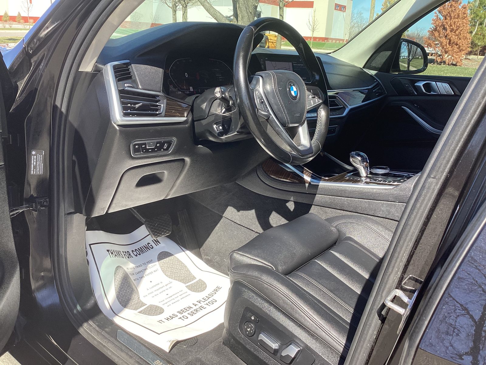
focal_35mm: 31
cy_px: 182
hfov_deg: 58.4
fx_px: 435
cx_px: 243
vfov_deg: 45.4
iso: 25
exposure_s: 1/242
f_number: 2.4
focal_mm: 3.3
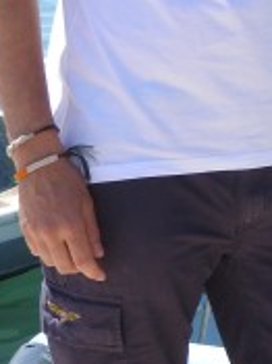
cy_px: -179
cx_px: 642
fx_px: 2874
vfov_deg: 7.1
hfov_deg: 5.3
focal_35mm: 274
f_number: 4.2
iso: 100
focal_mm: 10.7
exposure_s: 1/800
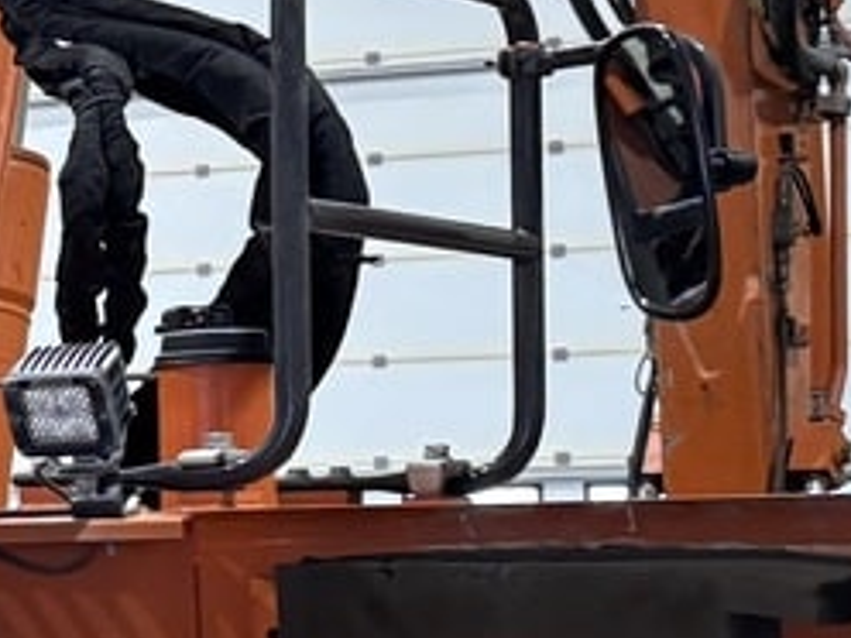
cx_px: -1239
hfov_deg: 11.6
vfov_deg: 10.7
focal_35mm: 138
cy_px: 527
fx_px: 3393
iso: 250
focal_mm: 6.76
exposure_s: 1/50
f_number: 1.78
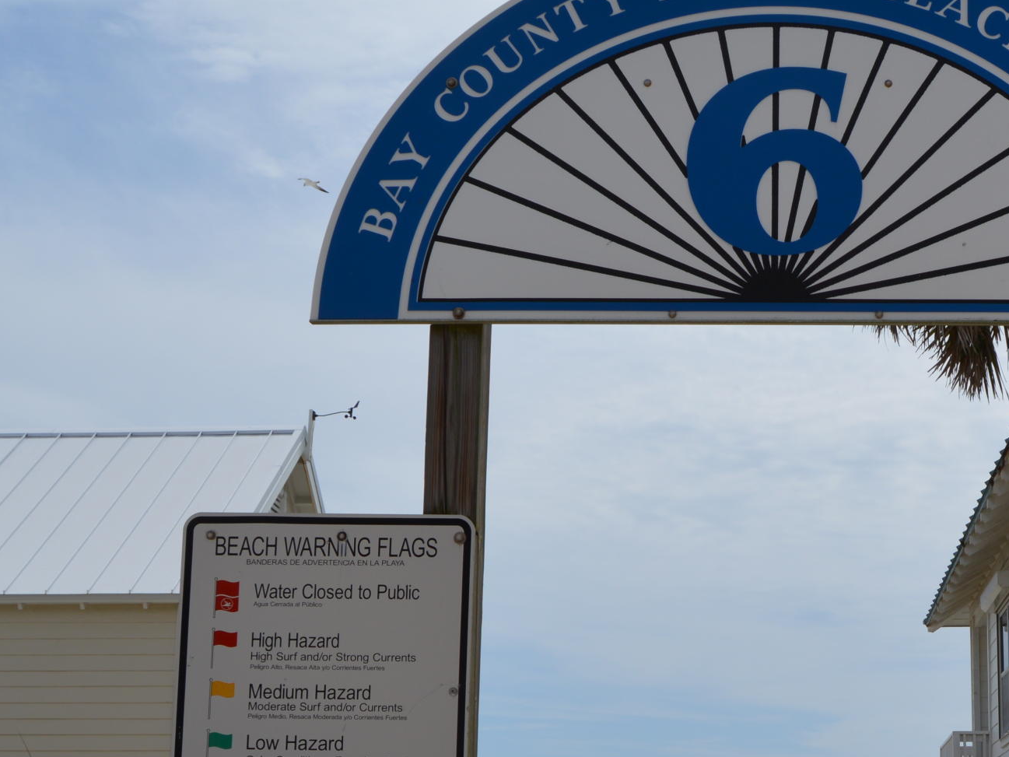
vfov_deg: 24.0
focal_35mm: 60
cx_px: 791
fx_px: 1749
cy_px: 612
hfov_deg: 31.4
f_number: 10
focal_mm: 18
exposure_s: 1/400
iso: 100
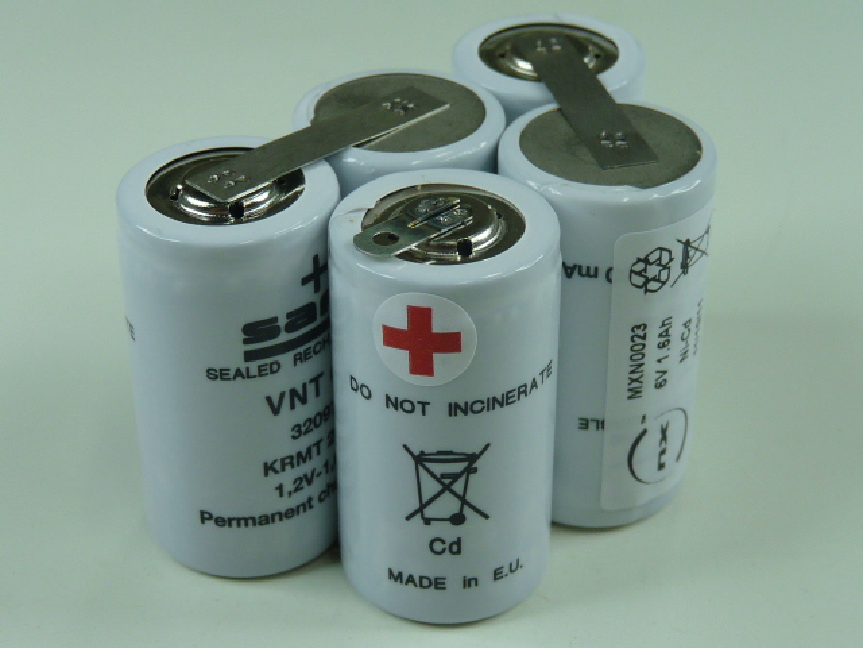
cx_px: 432
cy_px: 324
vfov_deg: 21.0
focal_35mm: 70
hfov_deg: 27.8
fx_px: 1745
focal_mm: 7.1
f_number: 3
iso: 100
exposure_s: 1/100
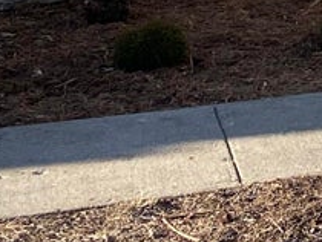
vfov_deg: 7.6
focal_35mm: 169
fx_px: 1574
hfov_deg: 9.8
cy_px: -496
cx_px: 866
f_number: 1.8
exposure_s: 1/934
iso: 32
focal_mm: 4.25
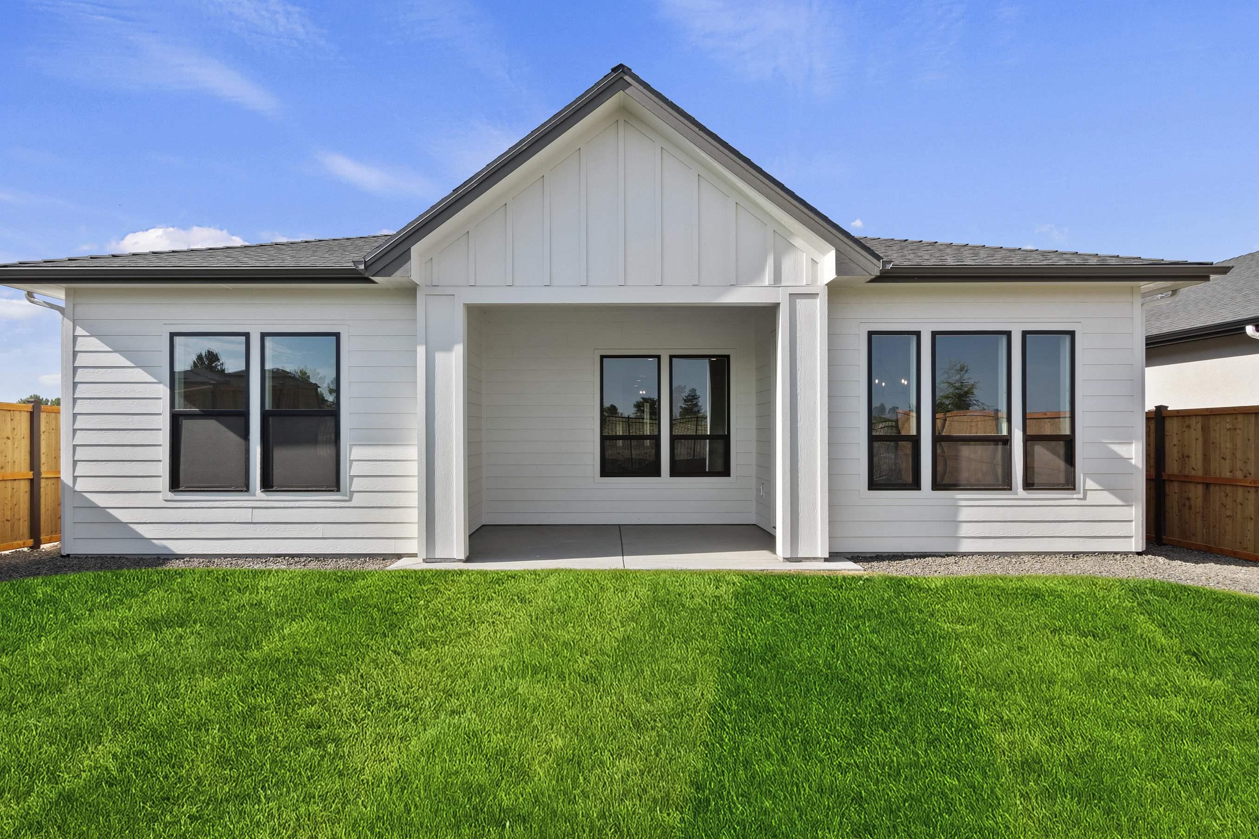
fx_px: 594
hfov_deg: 93.2
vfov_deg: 70.4
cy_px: 424
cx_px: 609
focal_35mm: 17
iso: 320
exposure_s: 1/100
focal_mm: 10
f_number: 11
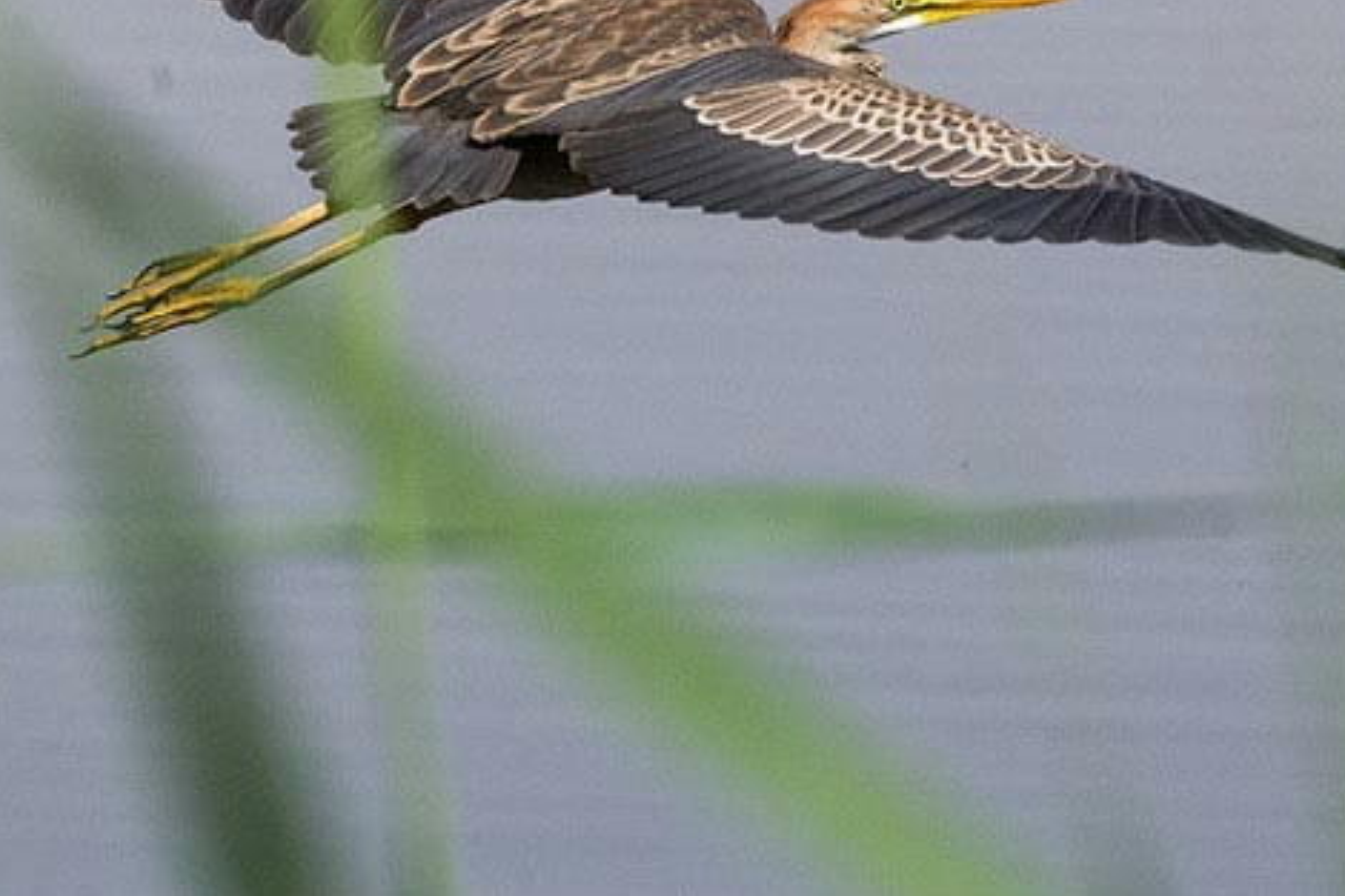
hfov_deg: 5.1
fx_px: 15013
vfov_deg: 3.4
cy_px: 47
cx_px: 841
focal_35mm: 402
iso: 1600
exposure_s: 1/2000
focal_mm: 210
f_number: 13
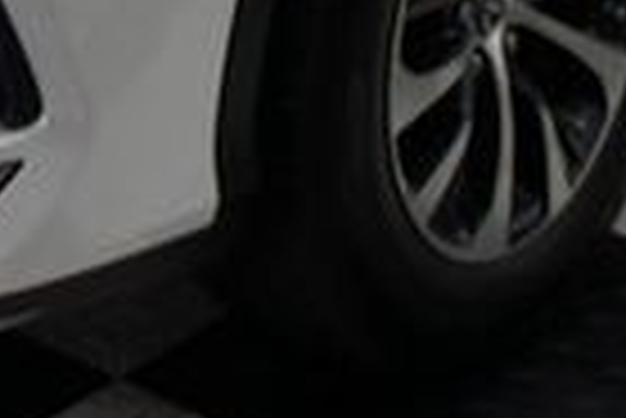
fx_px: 2158
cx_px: 18
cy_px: -396
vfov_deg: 10.3
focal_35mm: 124
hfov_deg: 16.2
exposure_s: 1/40
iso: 200
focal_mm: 18
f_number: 4
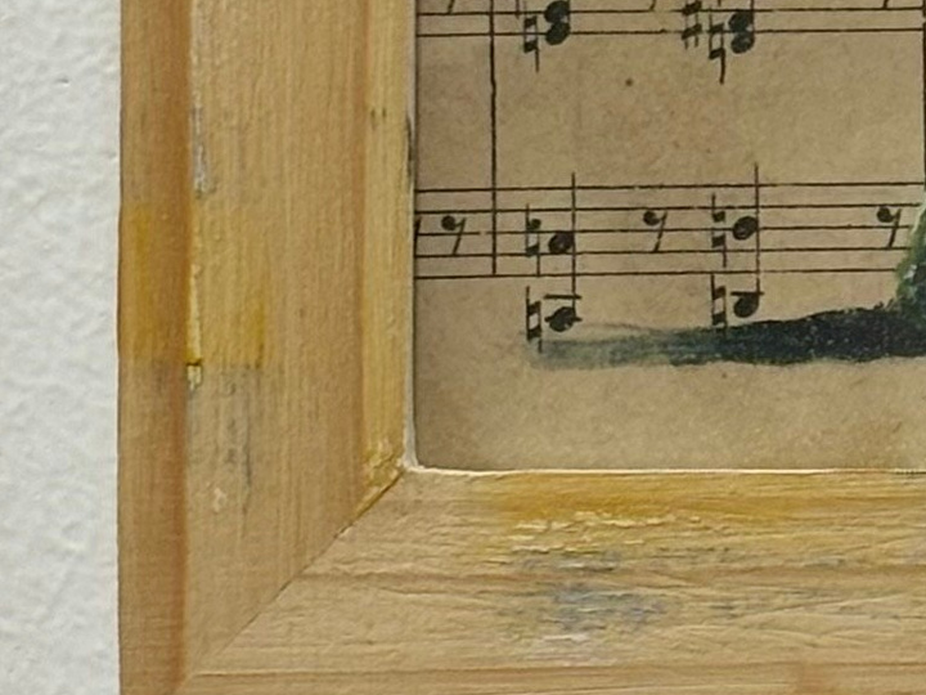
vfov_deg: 8.0
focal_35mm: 185
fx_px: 4949
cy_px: -15
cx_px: 1152
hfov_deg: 10.5
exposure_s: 1/50
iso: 64
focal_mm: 5.96
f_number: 1.6
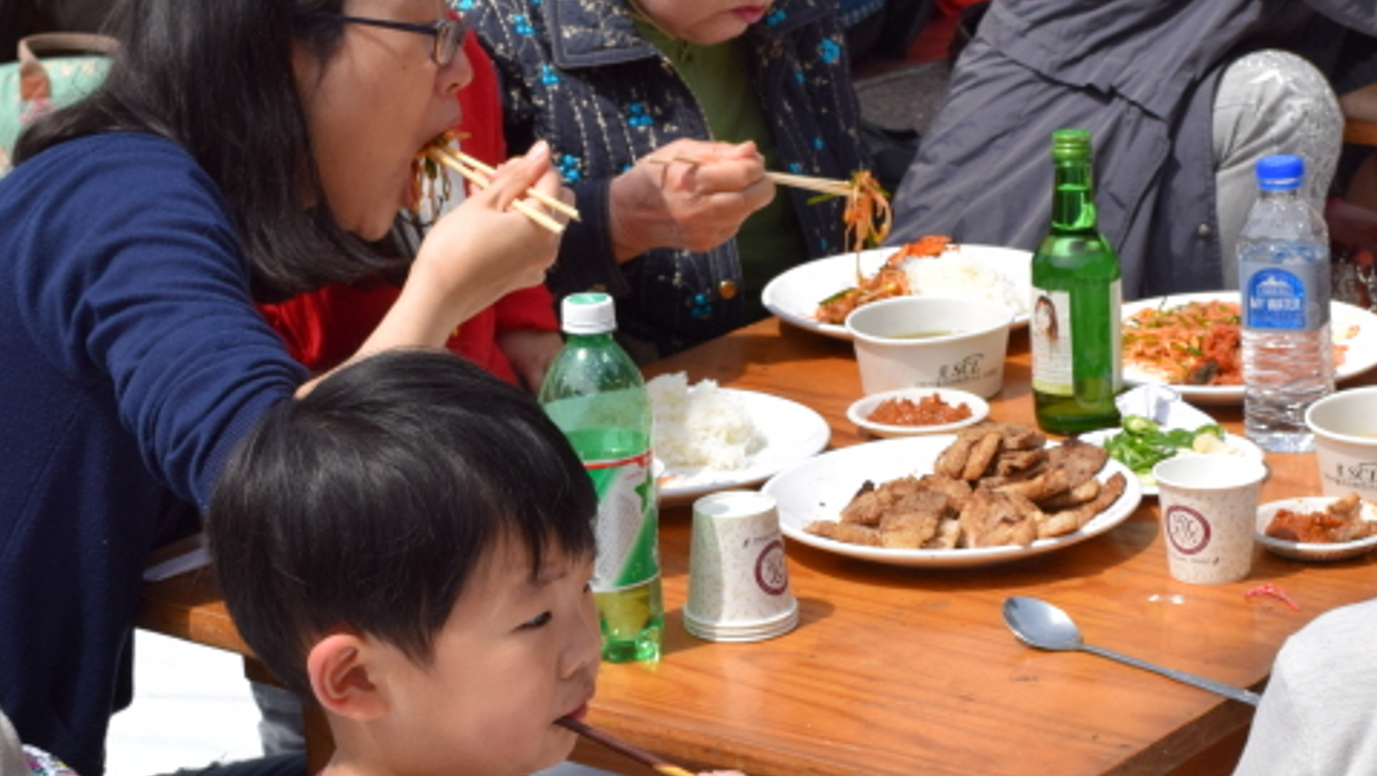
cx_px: 940
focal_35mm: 107
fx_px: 3909
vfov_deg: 11.3
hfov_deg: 19.9
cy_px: 540
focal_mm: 32
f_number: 11
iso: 200
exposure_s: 1/500
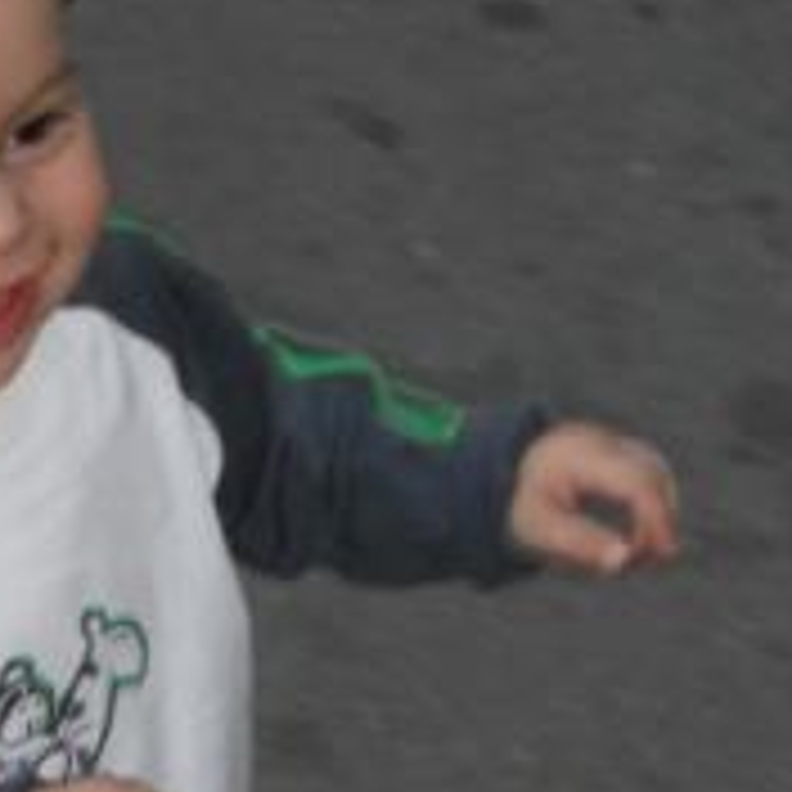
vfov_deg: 8.5
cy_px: 472
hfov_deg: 8.4
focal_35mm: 207
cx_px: 45
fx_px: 5358
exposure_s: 1/60
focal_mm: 16.5
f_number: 5.4
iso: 200
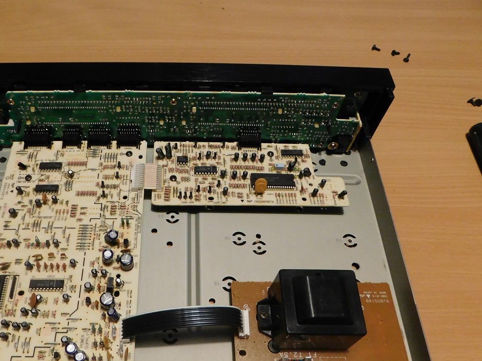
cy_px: 208
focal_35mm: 31
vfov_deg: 45.3
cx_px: 181
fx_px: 432
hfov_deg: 57.6
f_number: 3
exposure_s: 1/30
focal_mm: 4
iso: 360
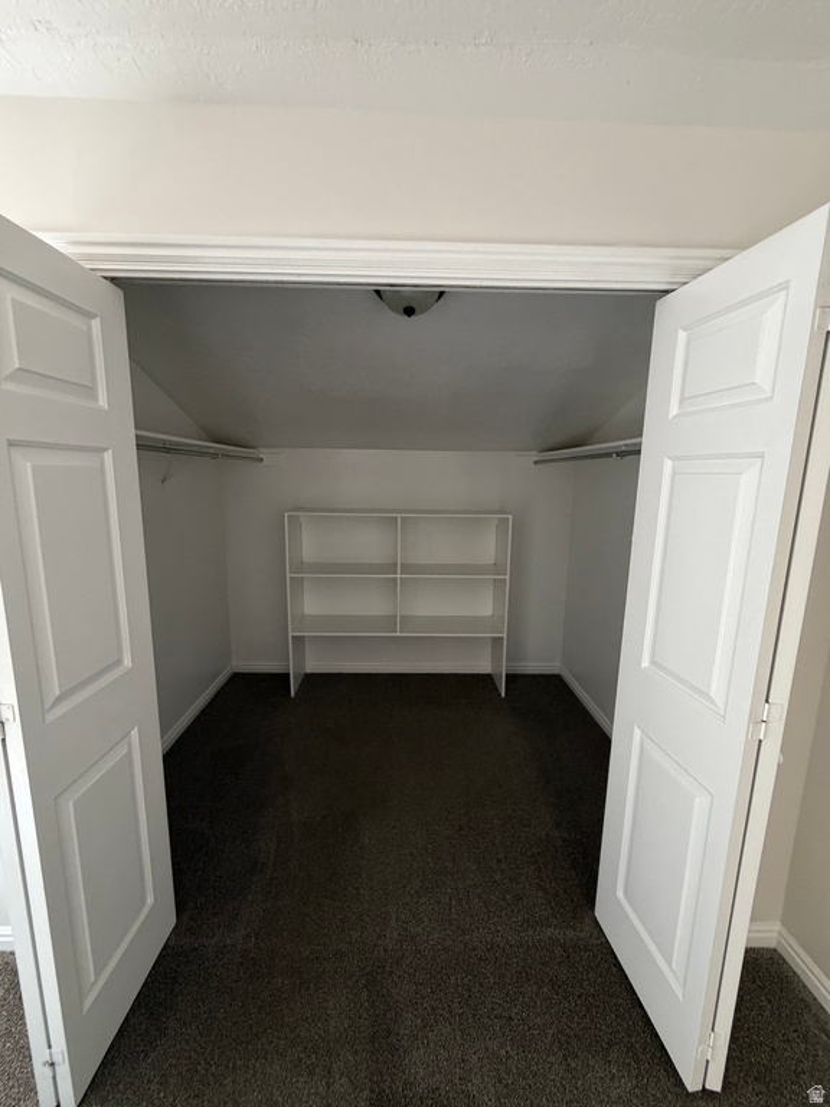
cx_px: 415
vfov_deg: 102.1
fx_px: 448
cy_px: 554
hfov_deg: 85.7
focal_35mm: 14
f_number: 2.2
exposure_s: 1/71
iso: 320
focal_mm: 2.22
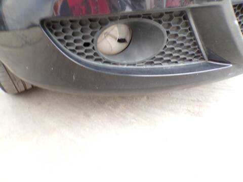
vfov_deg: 56.8
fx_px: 168
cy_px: 91
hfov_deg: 71.6
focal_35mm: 24
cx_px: 122
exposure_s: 1/34
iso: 150
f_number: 3
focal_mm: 4.3
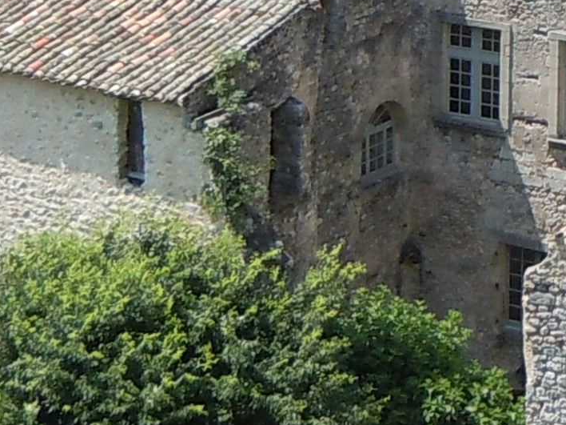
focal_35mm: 183
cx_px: 586
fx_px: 2992
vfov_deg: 8.1
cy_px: -35
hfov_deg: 10.7
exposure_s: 1/640
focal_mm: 5.4
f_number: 3.5
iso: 100
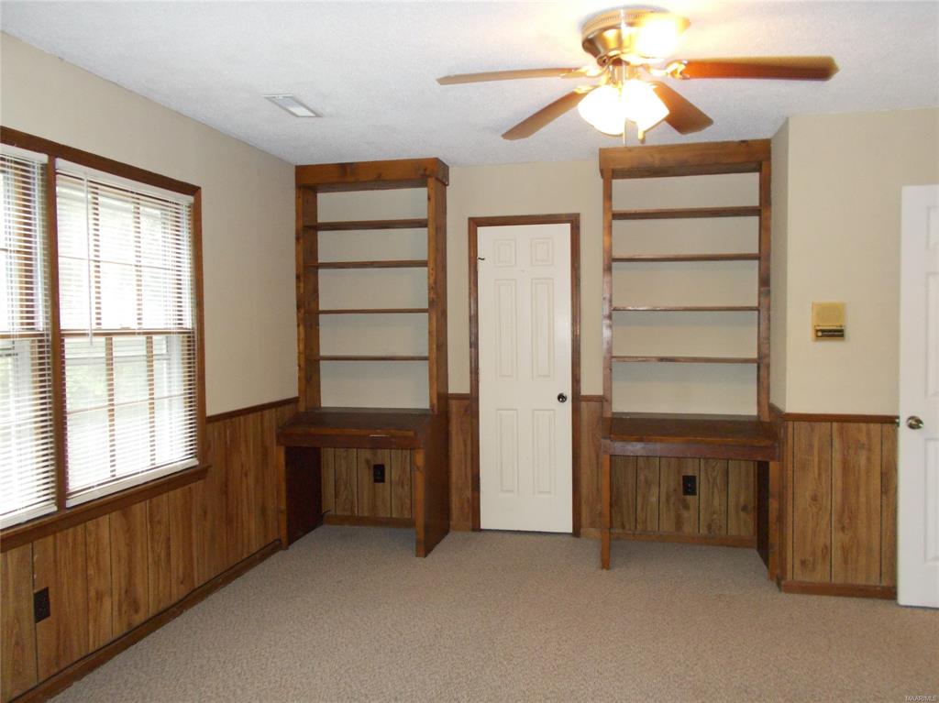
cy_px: 352
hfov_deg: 67.3
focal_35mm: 26
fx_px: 705
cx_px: 470
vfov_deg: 53.0
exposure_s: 1/25
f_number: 3.2
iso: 320
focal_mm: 4.6
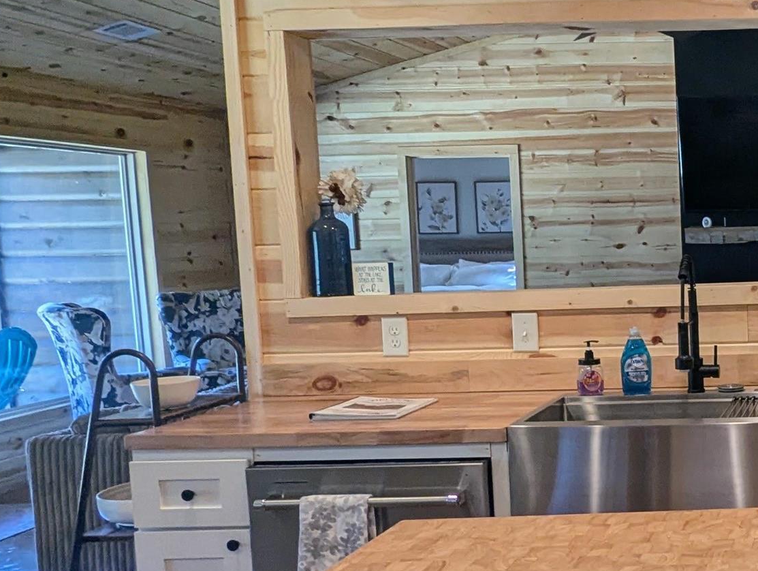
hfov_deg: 35.7
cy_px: 318
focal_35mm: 44
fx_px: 965
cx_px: 858
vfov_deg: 32.9
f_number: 2.2
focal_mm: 2.35
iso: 175
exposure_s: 1/120
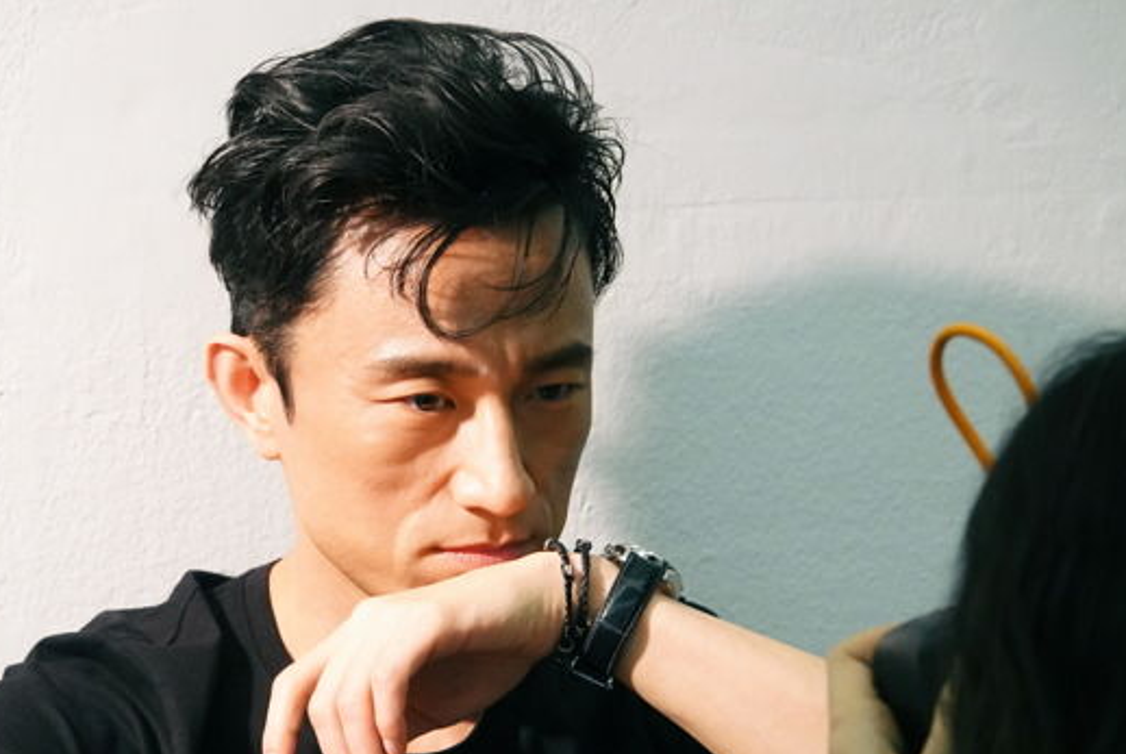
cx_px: 417
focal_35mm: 104
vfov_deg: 13.2
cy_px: 504
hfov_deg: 19.6
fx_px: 3257
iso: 4000
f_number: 3.5
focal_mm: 28.07
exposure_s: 1/80
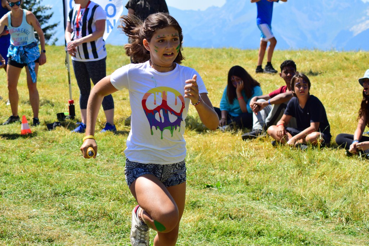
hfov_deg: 19.5
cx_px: 184
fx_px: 1076
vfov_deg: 13.0
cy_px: 123
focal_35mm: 105
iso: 500
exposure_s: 1/1250
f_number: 7.1
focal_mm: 70
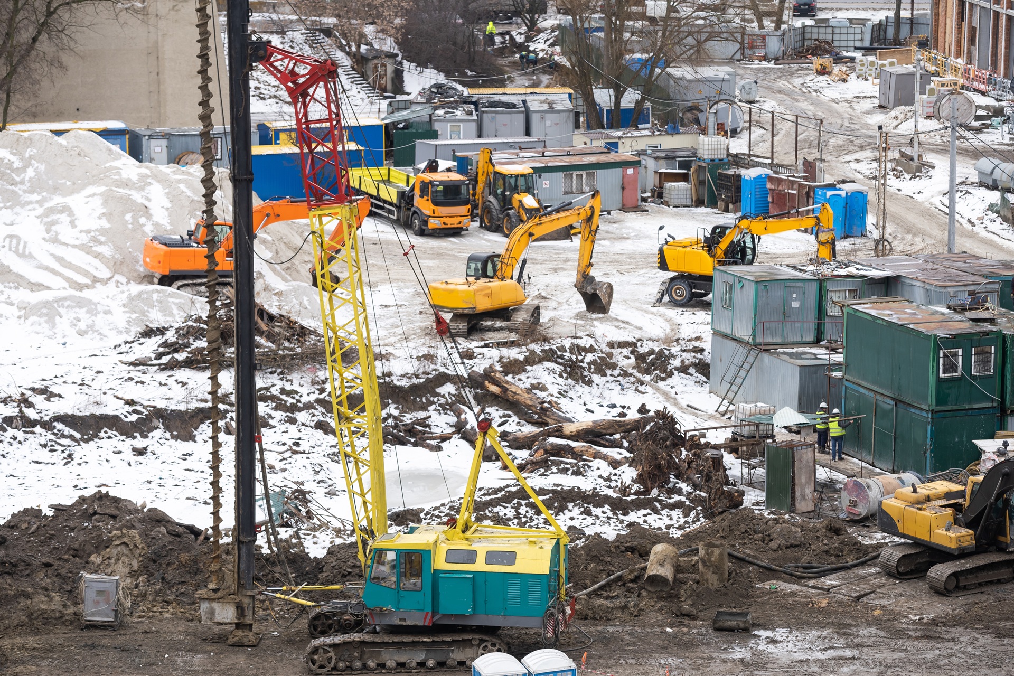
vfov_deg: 11.4
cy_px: 338
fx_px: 3380
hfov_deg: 17.1
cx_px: 507
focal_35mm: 120
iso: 200
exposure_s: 1/160
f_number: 4.5
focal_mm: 120
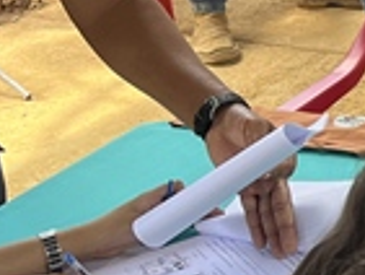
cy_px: 143
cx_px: 857
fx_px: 1551
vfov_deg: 10.1
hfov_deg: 11.3
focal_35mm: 147
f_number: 1.6
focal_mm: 5.1
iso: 50
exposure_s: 1/412
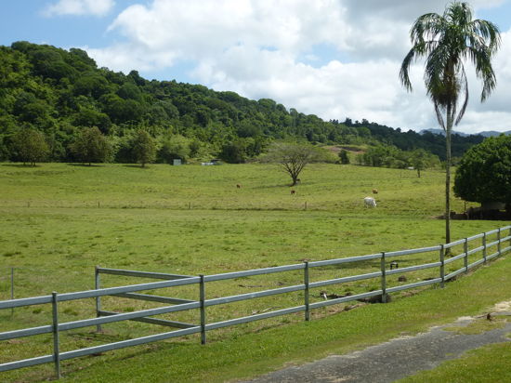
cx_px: 256
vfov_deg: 32.2
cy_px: 192
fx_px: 664
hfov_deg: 42.1
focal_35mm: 45
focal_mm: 8
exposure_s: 1/800
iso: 100
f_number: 4
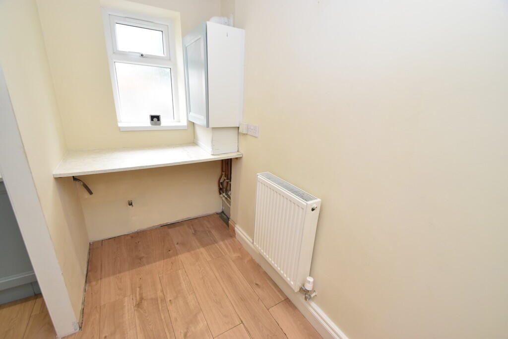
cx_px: 254
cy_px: 170
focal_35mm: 15
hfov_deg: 100.4
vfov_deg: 77.3
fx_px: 212
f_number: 5.6
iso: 720
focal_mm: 10
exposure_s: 1/125
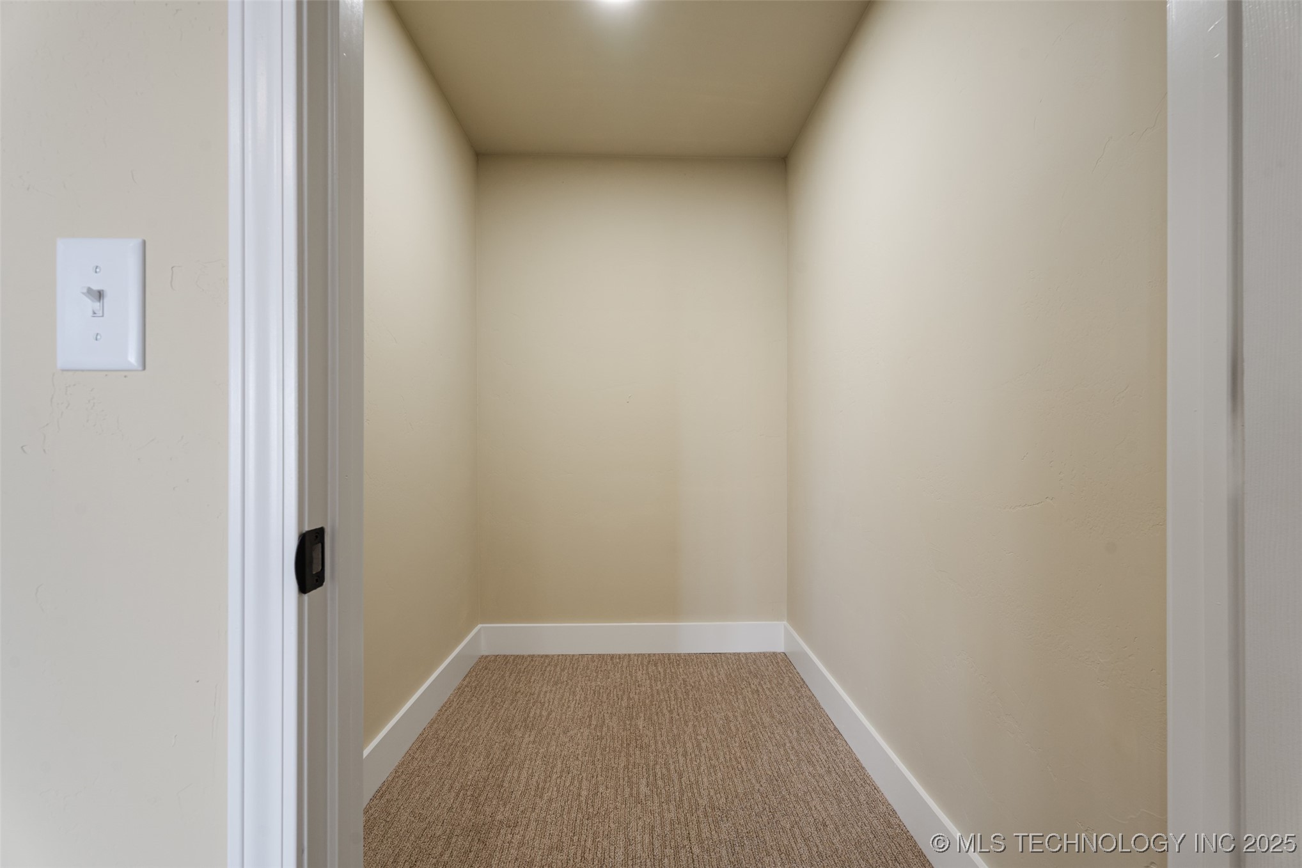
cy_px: 434
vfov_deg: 73.7
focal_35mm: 16
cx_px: 651
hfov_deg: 96.7
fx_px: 579
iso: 250
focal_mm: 16
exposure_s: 1/3
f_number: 9
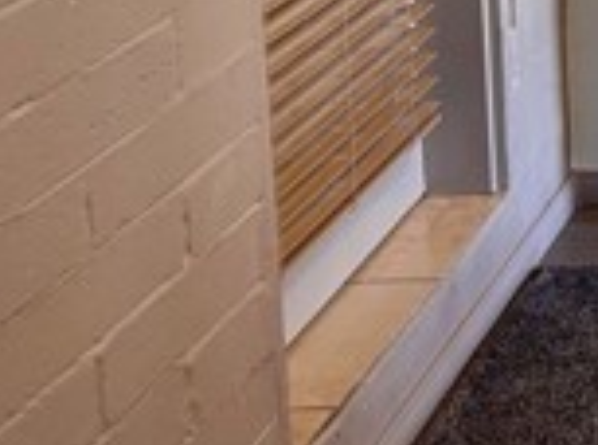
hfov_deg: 14.9
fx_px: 1879
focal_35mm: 109
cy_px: -273
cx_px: 1184
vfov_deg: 12.7
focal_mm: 5.96
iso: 125
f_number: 1.6
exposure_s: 1/120
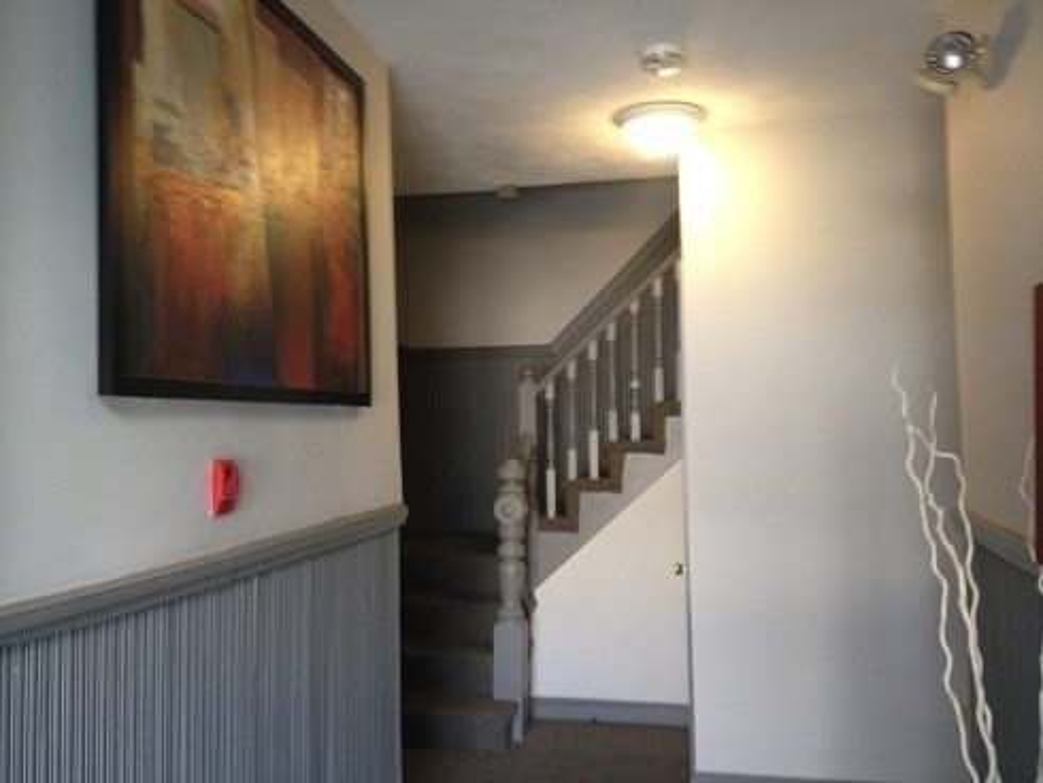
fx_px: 1055
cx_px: 522
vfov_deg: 40.7
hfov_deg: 52.6
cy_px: 392
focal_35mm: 35
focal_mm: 4.28
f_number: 2.4
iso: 80
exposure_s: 1/20
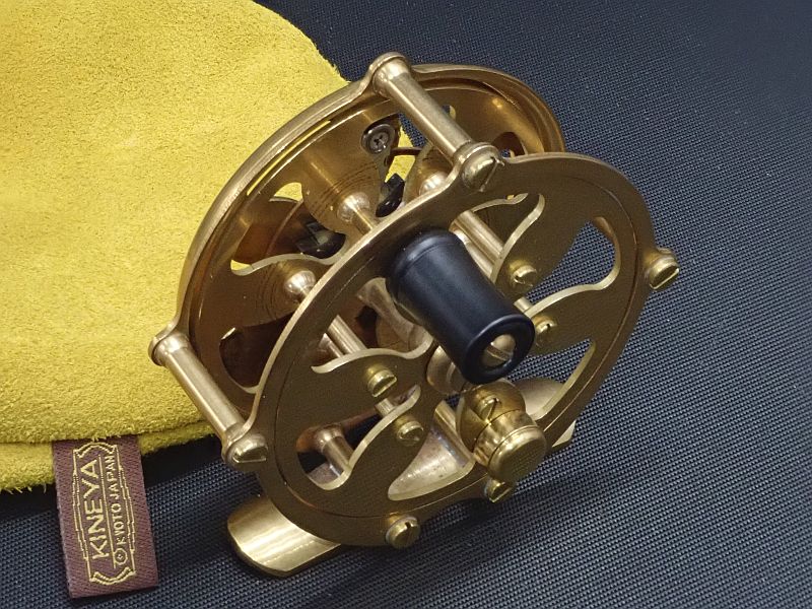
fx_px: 1642
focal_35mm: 70
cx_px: 406
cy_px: 304
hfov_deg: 27.8
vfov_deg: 21.0
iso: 1600
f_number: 5.6
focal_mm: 12.6
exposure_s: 1/25
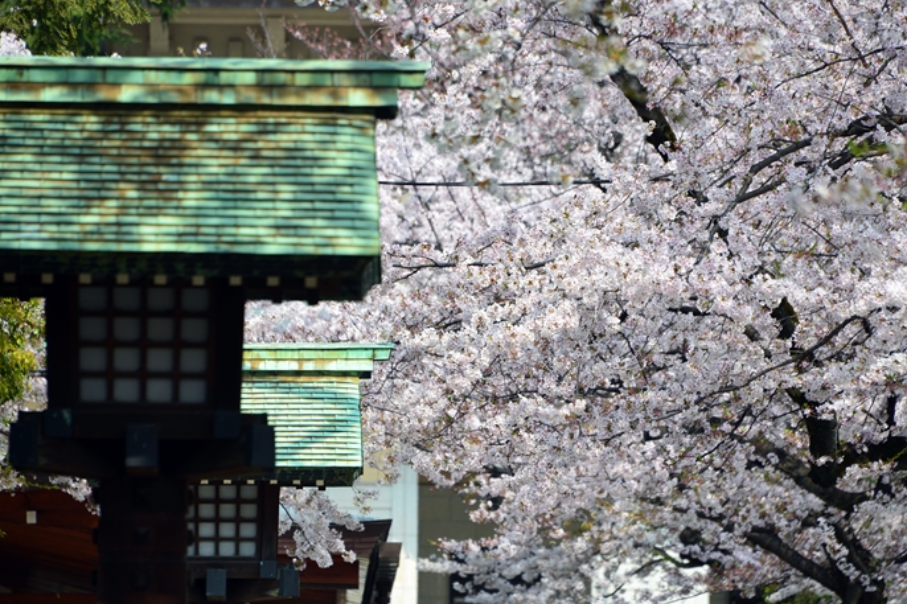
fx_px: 8815
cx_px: 480
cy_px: 313
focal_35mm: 350
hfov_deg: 5.9
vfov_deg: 3.9
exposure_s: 1/320
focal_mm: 300
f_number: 7.1
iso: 200
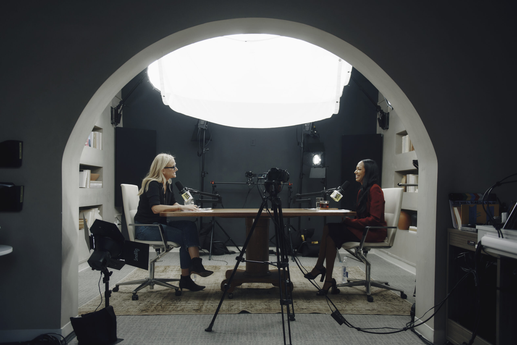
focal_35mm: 29
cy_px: 172
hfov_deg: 63.7
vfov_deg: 45.0
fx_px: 416
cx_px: 258
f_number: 2.8
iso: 400
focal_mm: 29
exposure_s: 1/200
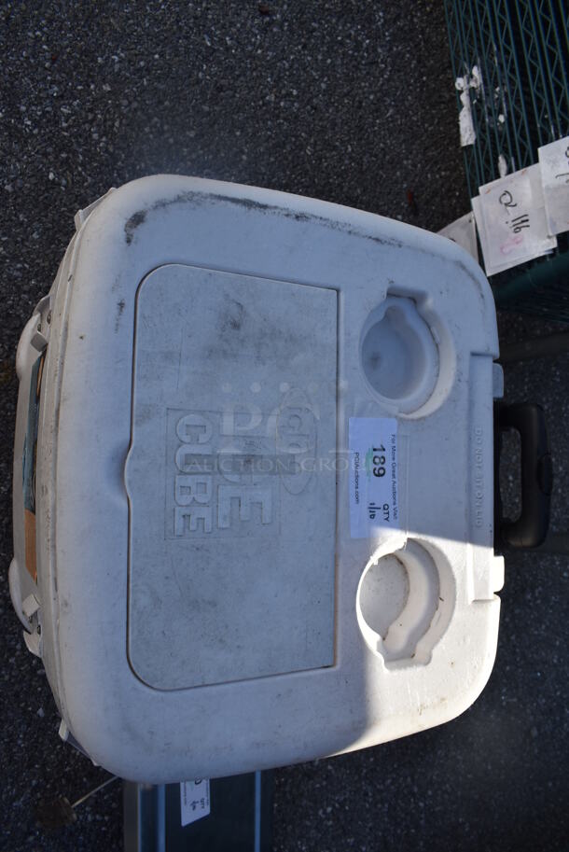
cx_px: 284
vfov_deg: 67.3
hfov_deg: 48.0
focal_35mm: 27
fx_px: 639
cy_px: 426
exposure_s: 1/500
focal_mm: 18
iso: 200
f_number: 8
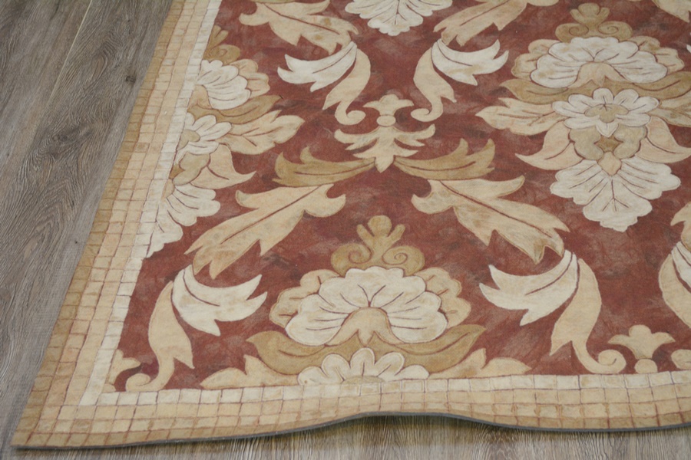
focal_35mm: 60
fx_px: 1152
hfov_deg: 33.4
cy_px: 230
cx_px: 346
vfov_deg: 22.6
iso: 800
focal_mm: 40
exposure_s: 1/60
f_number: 5.3
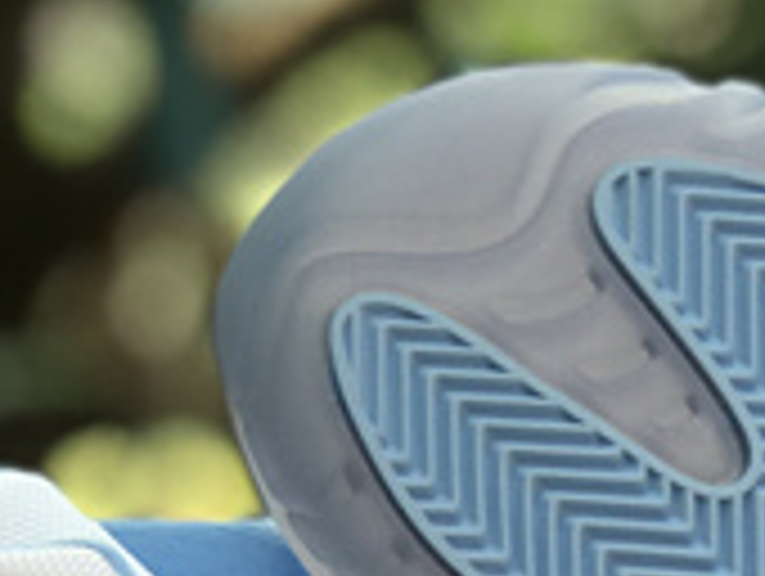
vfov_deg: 5.9
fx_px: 5488
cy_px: 925
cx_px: 729
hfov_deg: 7.9
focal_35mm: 248
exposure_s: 1/124
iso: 20
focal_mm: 6.6
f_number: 2.8
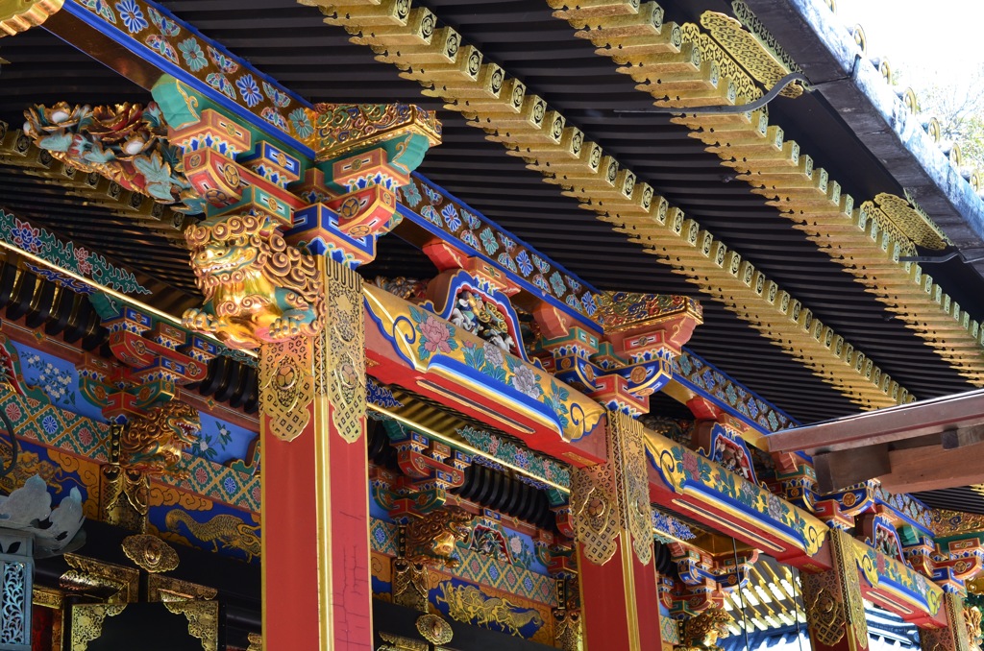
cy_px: 326
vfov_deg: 22.5
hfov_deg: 33.5
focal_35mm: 60
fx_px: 1636
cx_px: 492
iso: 450
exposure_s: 1/60
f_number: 8
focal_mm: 40
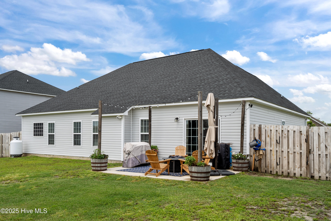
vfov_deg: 43.6
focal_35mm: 30
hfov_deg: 61.9
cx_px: 166
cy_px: 110
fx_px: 276
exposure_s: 1/160
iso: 64
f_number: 7.1
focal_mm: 30
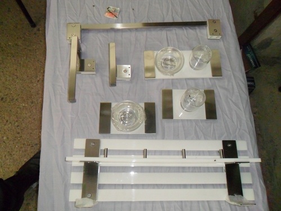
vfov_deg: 51.4
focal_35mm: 27
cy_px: 106
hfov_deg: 65.3
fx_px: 219
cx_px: 140
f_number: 3.5
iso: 400
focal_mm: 4.9
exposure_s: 1/45
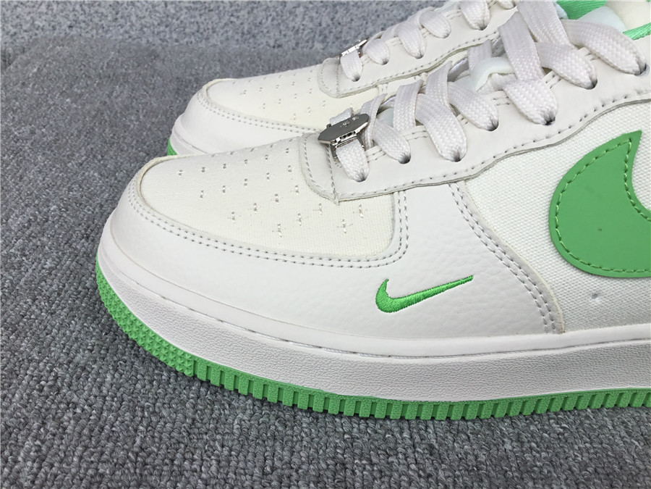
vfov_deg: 45.4
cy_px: 244
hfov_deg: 58.4
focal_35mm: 31
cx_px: 326
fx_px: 583
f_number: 2.4
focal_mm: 3.3
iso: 25
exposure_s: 1/482
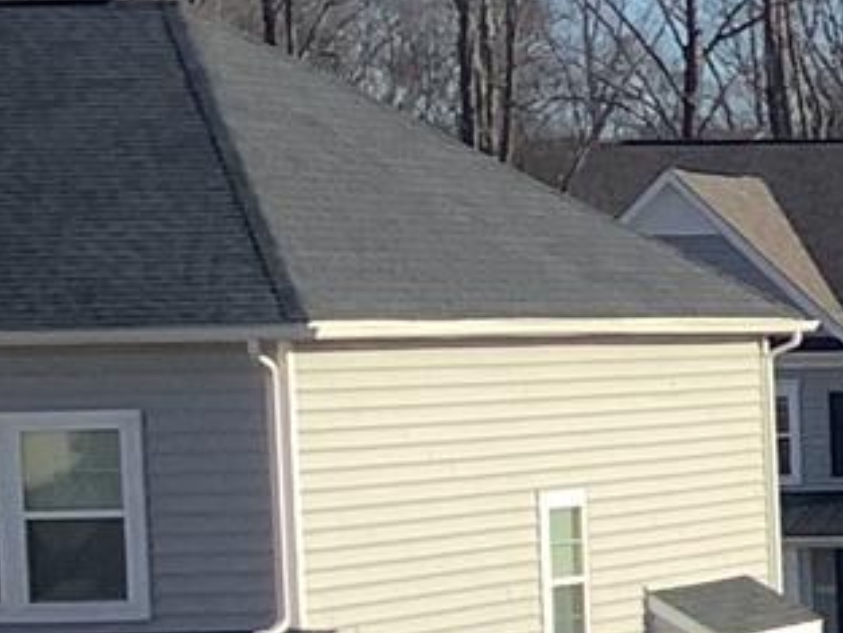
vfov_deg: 7.3
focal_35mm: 203
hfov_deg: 8.2
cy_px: 625
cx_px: 2618
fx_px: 4946
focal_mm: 3.3
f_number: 2.4
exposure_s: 1/1072
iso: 25
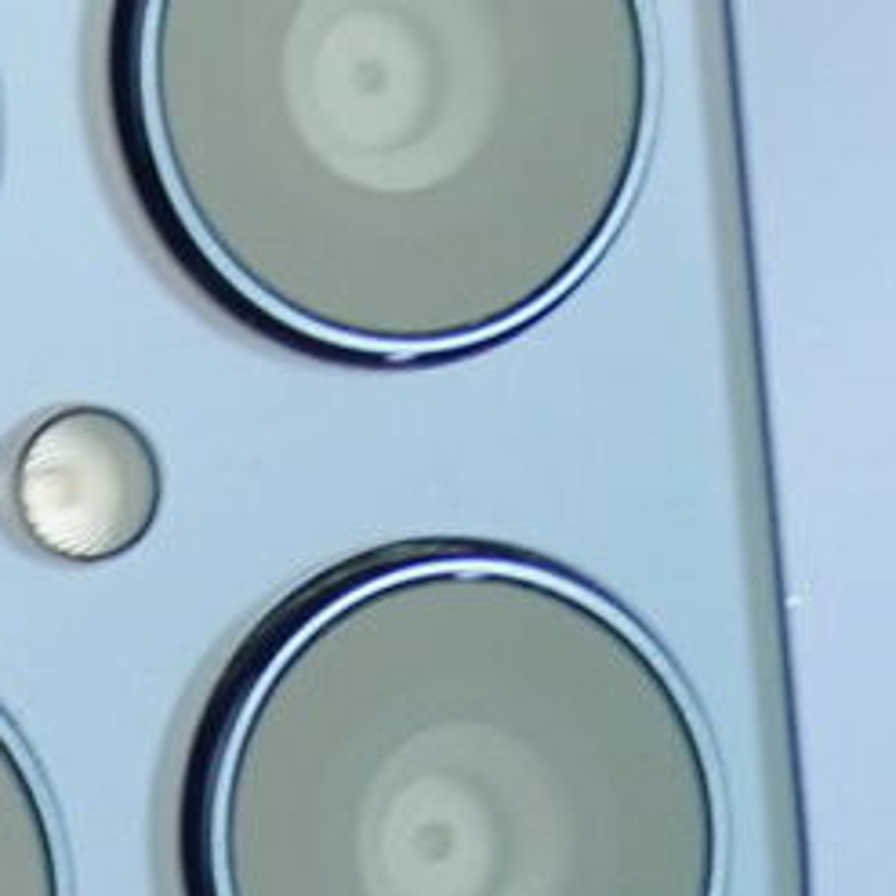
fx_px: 9664
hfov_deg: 5.3
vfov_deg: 5.3
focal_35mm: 330
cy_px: 1248
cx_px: 726
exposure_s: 1/160
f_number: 6.3
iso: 640
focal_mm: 50
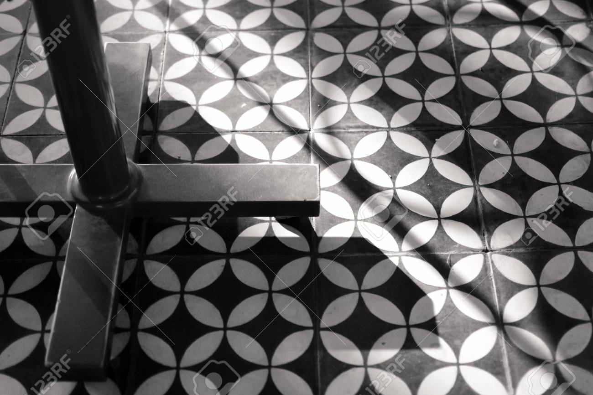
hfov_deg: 37.9
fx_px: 865
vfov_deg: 25.7
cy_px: 198
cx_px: 296
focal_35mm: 52
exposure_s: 1/125
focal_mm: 35
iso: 200
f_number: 1.8
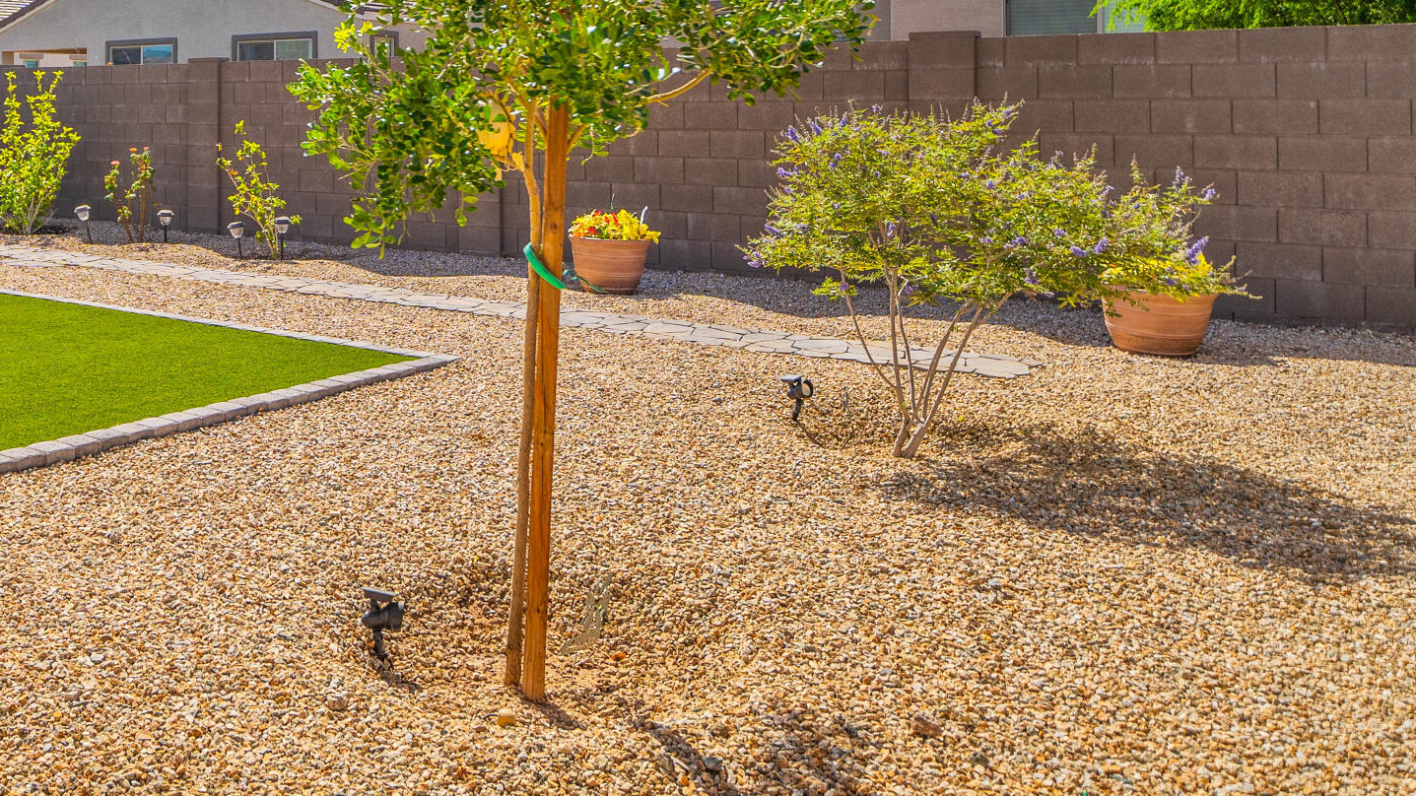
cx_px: 198
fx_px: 1314
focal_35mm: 35
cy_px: 155
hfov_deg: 51.4
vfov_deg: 32.7
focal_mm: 16
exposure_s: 1/8000
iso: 100
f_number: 1.8
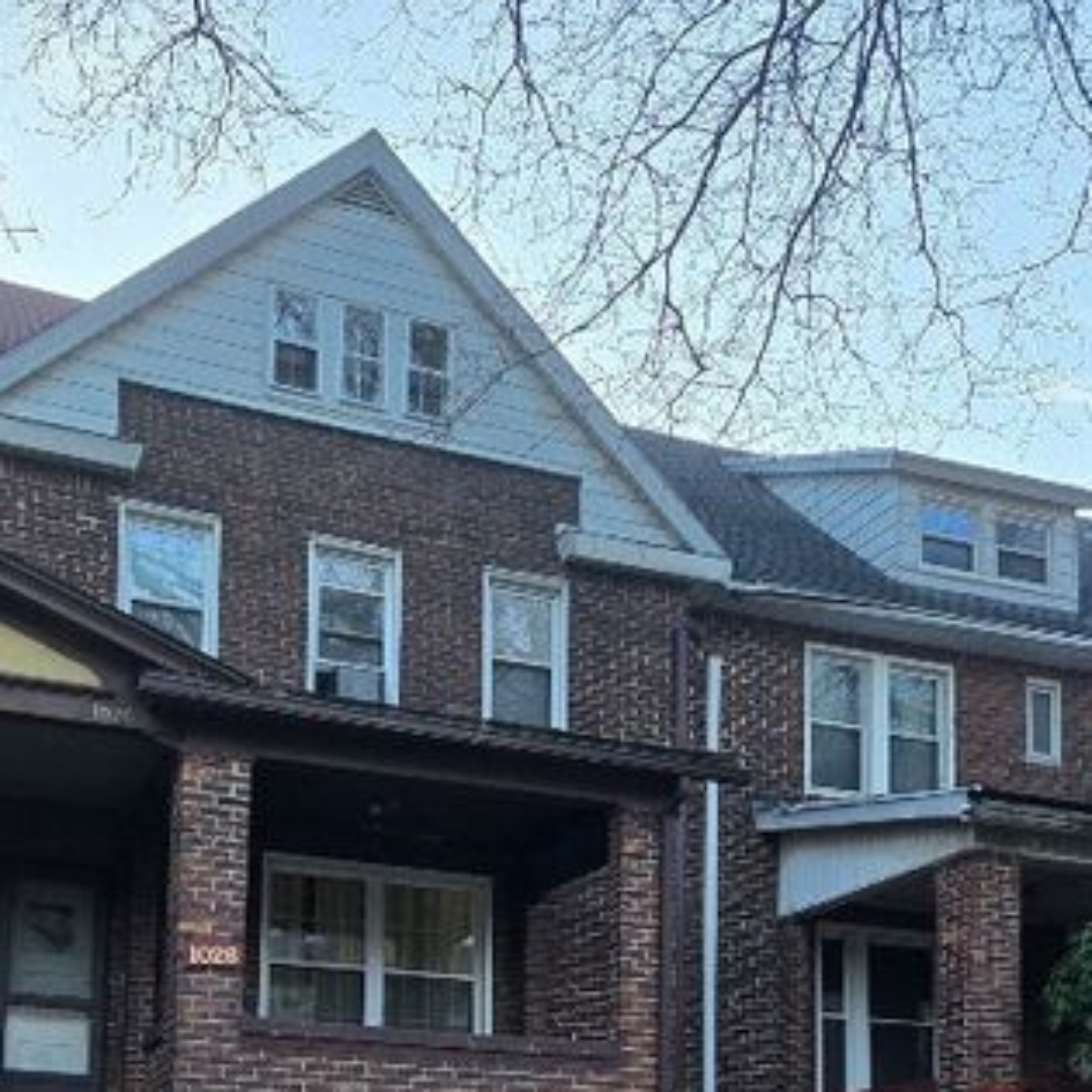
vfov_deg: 35.3
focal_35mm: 43
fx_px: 1535
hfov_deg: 39.0
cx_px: 419
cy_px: 1104
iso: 320
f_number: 1.8
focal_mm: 5.4
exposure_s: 1/120
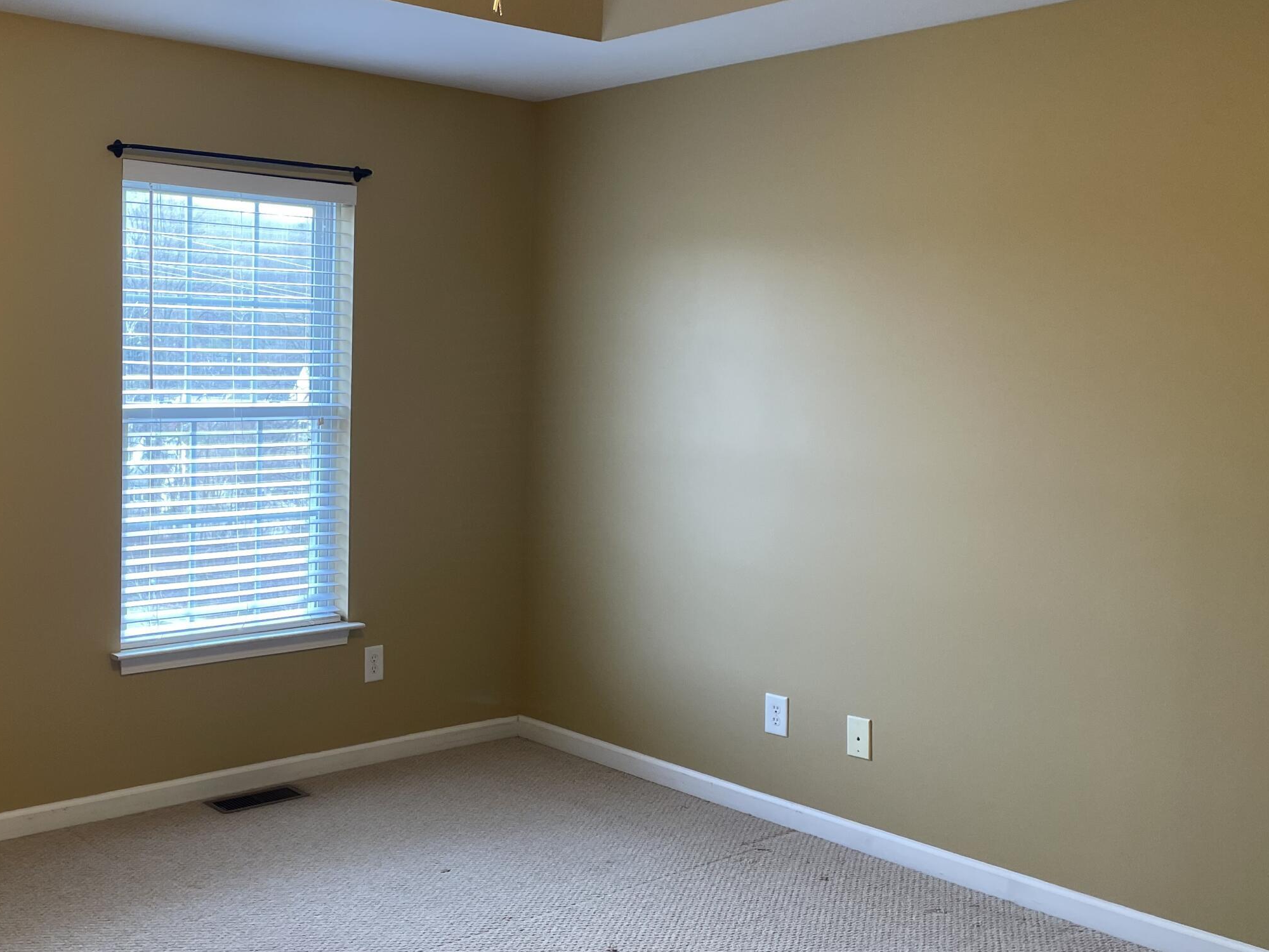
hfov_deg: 46.7
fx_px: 1430
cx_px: 376
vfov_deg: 36.8
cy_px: 480
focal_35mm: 39
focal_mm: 4.2
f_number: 1.6
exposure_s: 1/60
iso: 64
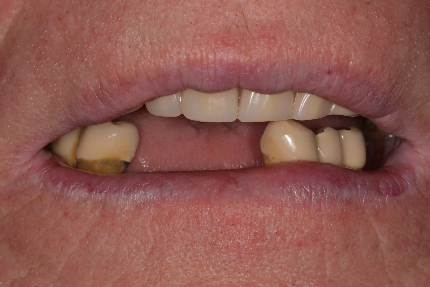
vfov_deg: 8.5
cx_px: 216
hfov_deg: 12.7
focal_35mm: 162
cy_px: 146
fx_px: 1929
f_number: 22
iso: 100
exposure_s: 1/200
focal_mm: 105
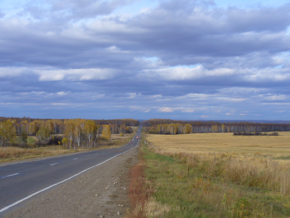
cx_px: 145
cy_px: 109
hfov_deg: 32.2
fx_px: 503
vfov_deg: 24.4
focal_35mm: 60
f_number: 6.2
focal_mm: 9.9
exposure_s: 1/250
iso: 80
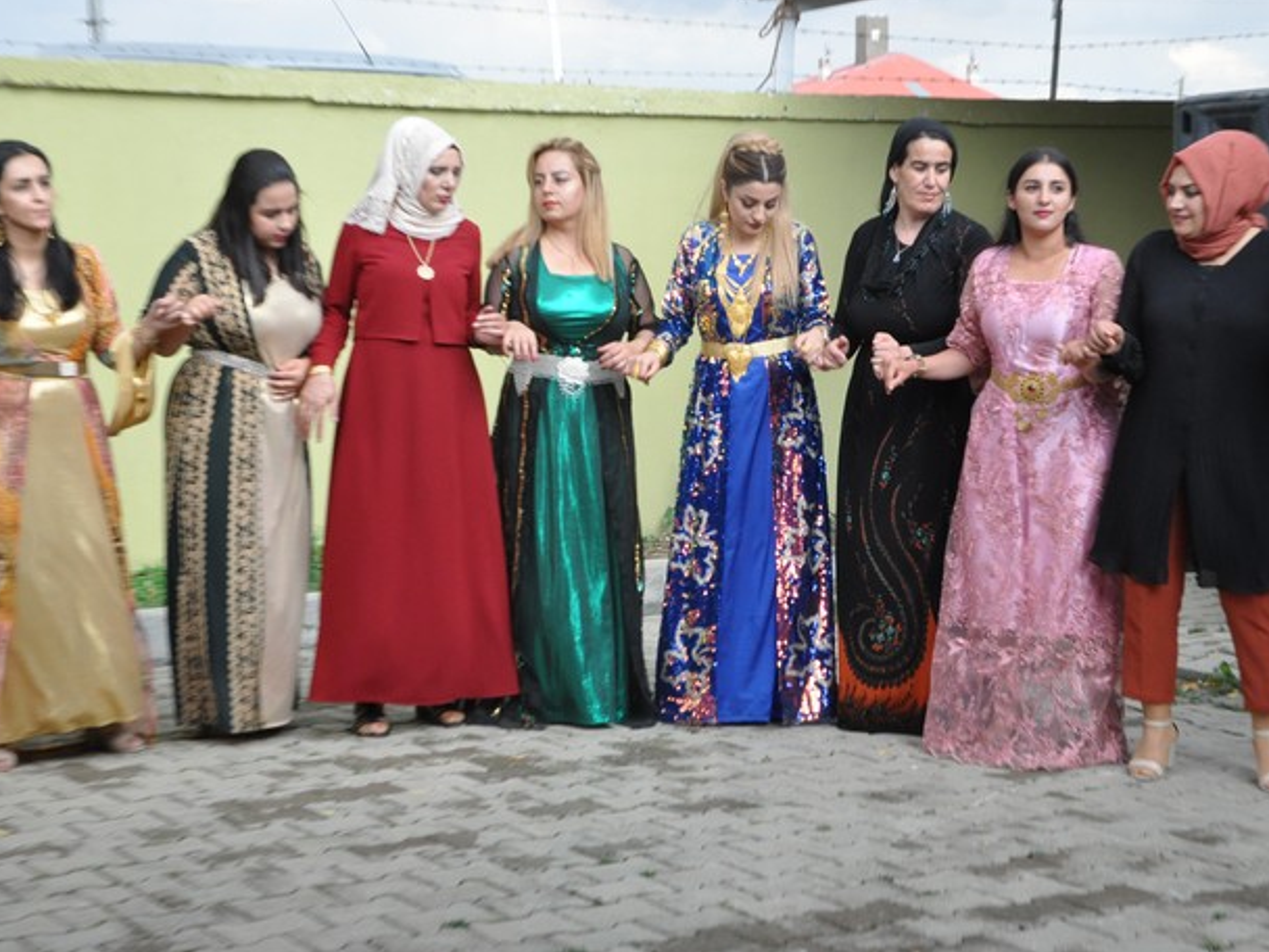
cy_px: 473
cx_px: 630
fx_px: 2310
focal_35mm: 63
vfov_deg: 23.3
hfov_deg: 30.7
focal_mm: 38
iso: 1250
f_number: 13
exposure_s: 1/160
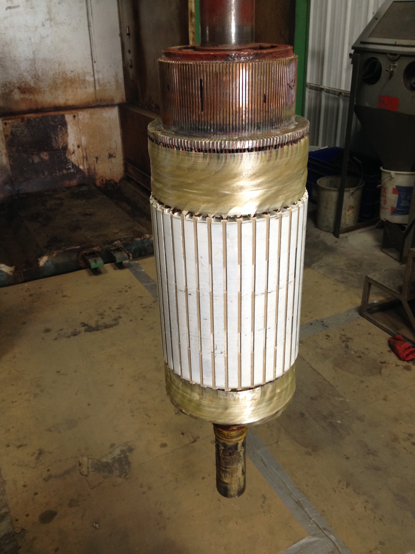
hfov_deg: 40.7
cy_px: 277
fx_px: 559
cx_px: 208
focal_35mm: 35
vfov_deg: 52.6
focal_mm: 4.28
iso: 100
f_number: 2.4
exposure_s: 1/20
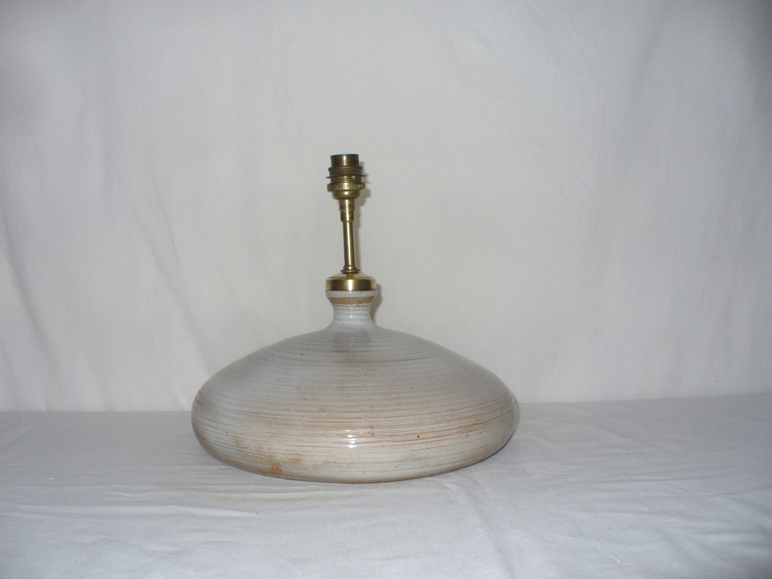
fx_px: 825
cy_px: 290
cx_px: 386
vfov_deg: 38.7
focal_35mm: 37
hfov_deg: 50.1
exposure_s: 1/60
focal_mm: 6.1
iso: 100
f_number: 2.8
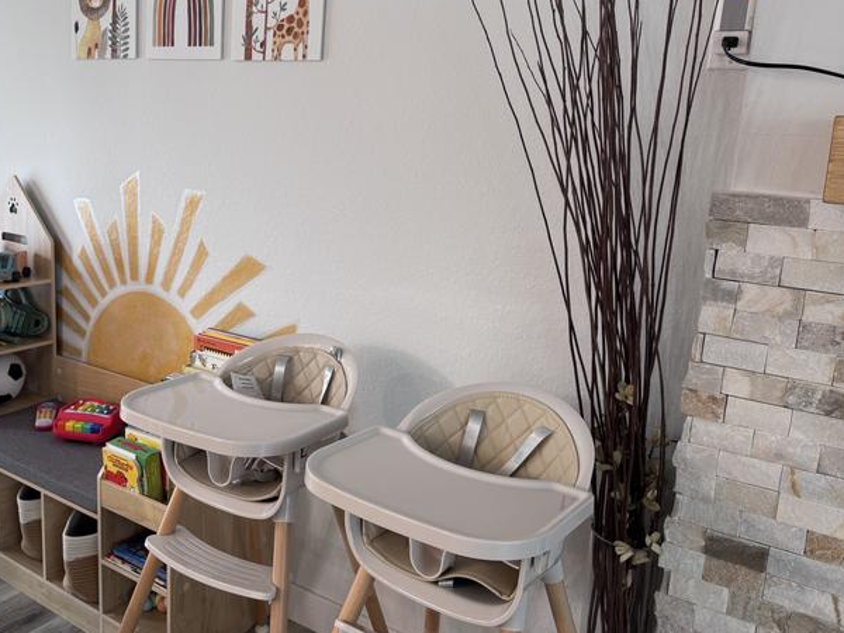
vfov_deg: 44.1
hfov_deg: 56.2
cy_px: 273
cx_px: 321
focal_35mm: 32
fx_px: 780
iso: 125
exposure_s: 1/60
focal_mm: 6.76
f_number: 1.78
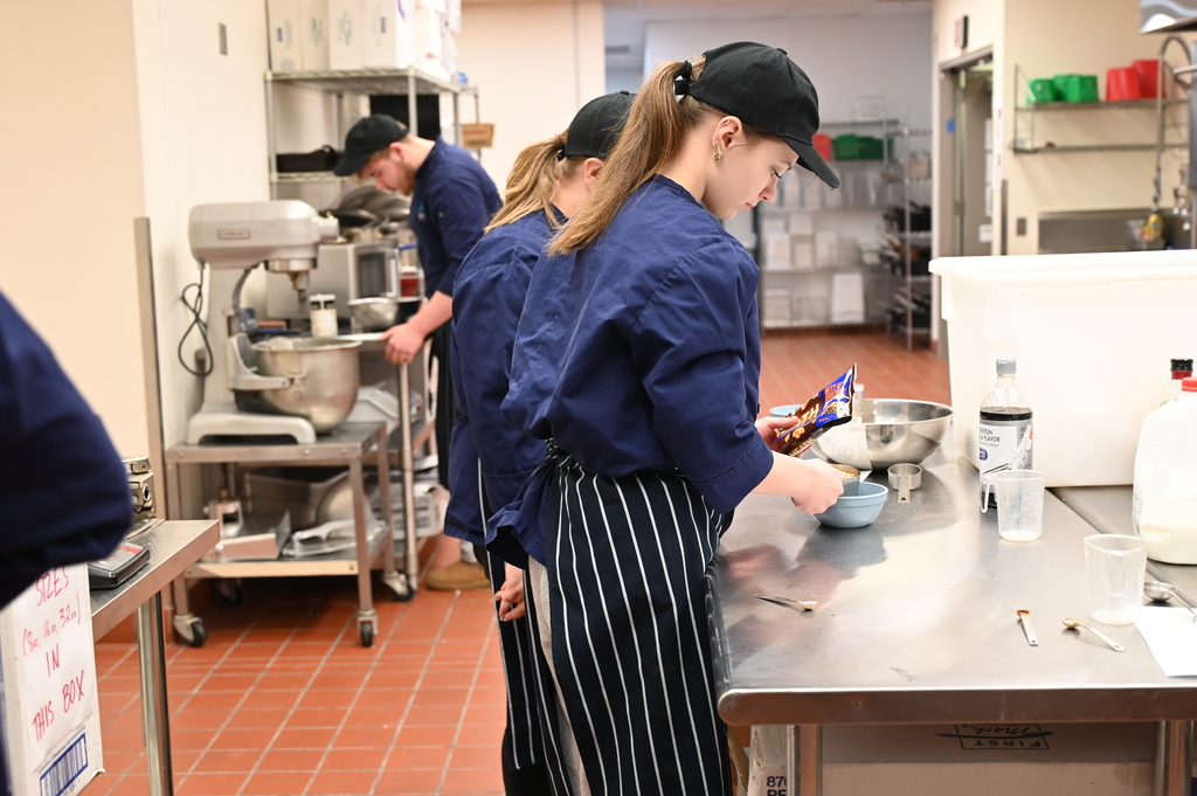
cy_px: 398
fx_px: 1528
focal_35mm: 46
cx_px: 598
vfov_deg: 29.2
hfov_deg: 42.8
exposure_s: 1/125
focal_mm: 46
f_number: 4
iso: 1250
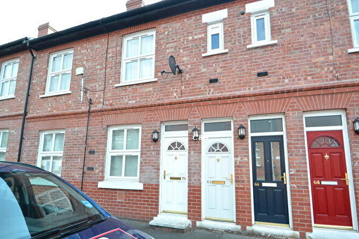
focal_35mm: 18
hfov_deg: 89.9
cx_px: 193
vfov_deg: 67.1
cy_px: 134
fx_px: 179
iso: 400
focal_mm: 10
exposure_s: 1/640
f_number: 3.5
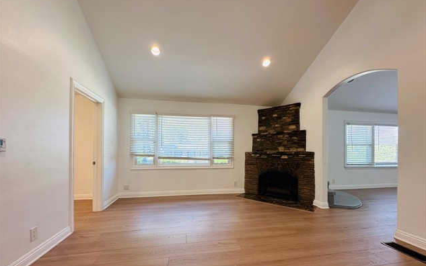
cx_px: 213
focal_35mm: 15
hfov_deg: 101.4
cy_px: 152
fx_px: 174
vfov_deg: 74.4
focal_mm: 2.22
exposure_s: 1/120
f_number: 2.2
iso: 64
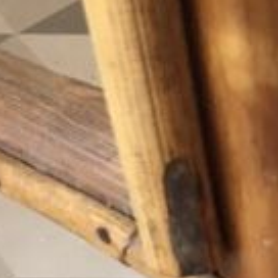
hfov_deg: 13.8
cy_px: 634
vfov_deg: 12.0
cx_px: 380
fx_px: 1099
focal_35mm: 121
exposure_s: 1/33
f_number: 2.2
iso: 64
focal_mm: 4.15
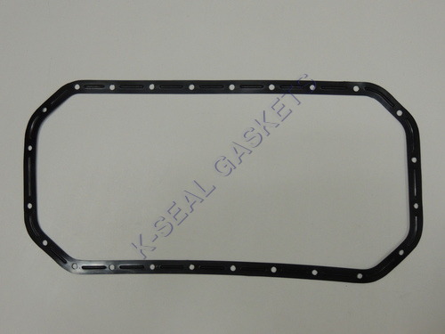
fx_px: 771
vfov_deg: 24.4
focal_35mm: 60
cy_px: 167
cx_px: 222
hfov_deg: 32.2
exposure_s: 1/30
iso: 400
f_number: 3.7
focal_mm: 10.7
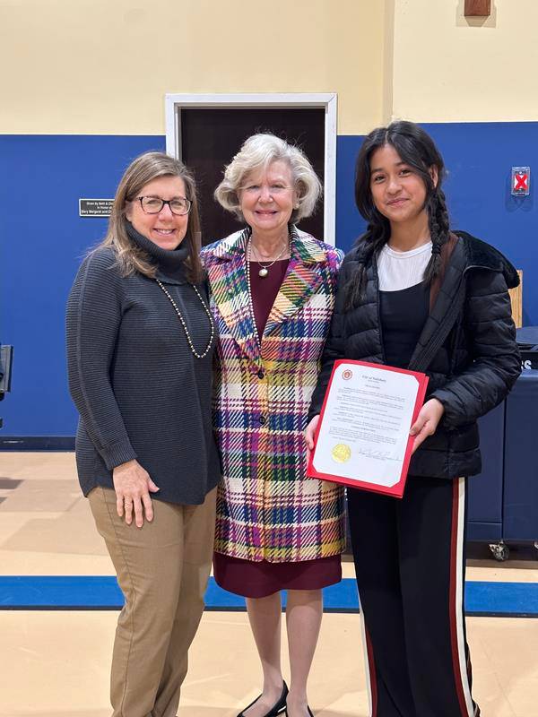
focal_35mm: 48
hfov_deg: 30.3
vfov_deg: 39.7
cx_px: 269
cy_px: 358
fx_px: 995
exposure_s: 1/60
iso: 125
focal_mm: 6.86
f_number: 1.78
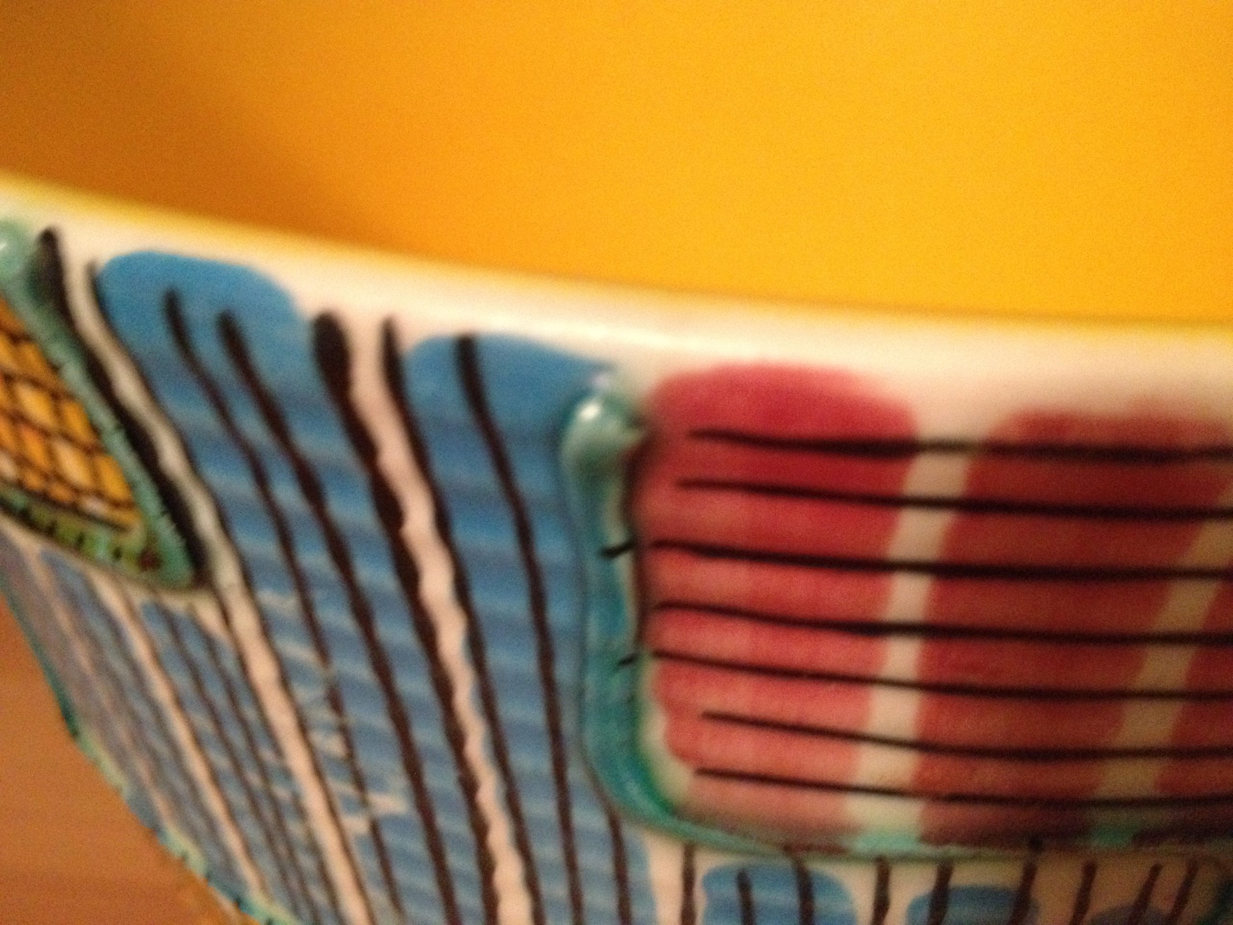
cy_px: 462
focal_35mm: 35
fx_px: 1247
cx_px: 616
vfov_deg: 40.7
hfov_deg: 52.6
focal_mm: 4.28
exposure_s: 1/17
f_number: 2.4
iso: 640
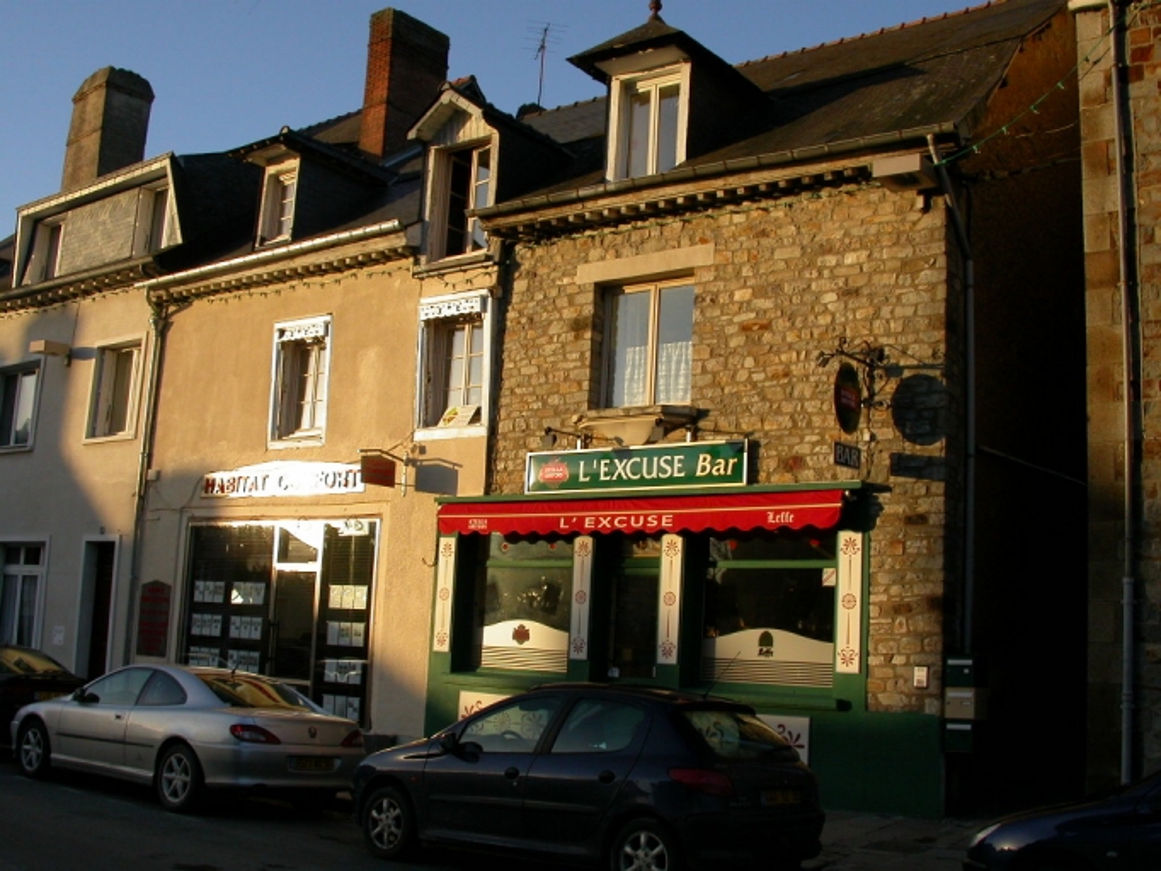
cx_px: 580
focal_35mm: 38
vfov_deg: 37.7
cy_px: 436
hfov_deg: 49.0
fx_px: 1275
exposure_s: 1/268
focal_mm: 7.85
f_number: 6
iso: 100
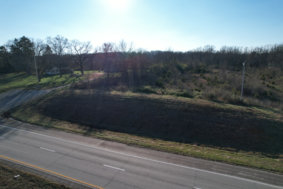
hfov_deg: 78.6
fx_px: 173
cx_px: 142
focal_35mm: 22
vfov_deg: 57.2
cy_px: 94
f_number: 2.8
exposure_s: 1/2000
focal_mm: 8.38
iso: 100
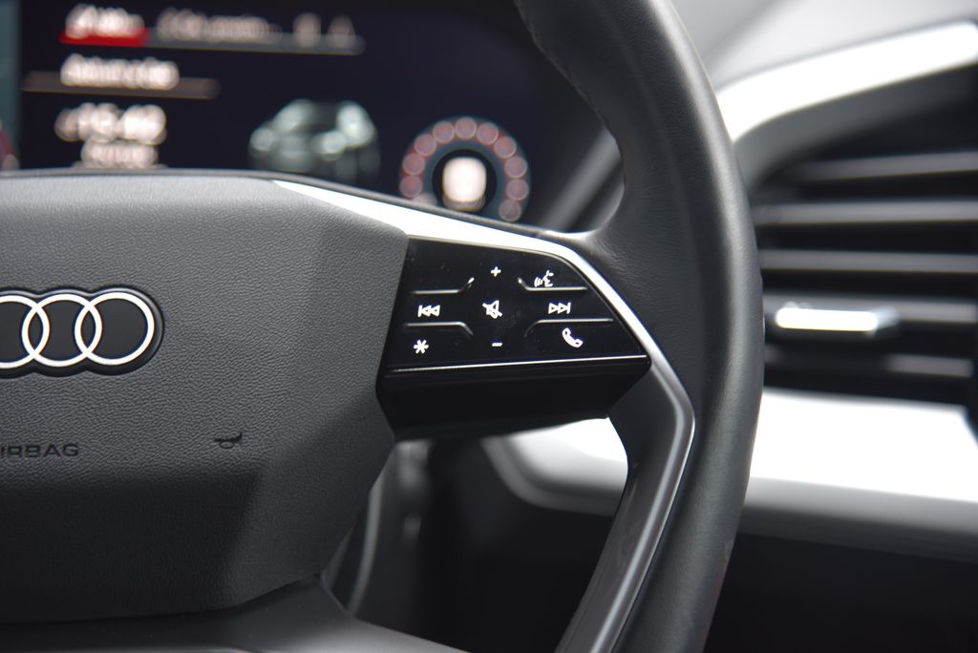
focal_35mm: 120
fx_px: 3262
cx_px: 489
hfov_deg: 17.1
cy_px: 326
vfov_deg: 11.4
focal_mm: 120
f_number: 4
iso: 500
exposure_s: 1/8
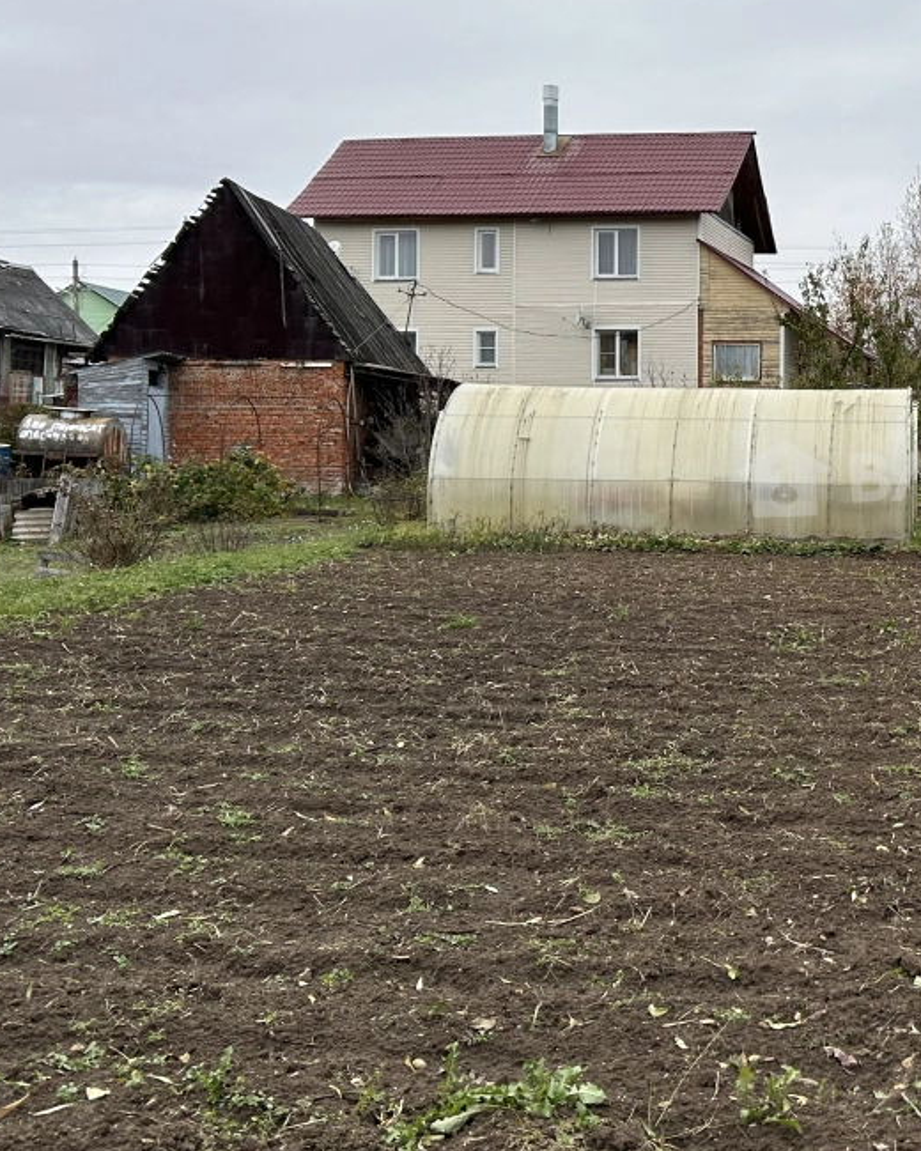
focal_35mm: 49
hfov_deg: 28.7
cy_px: 470
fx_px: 1670
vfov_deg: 37.9
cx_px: 946
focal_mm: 5.7
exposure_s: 1/121
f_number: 1.5
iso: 80
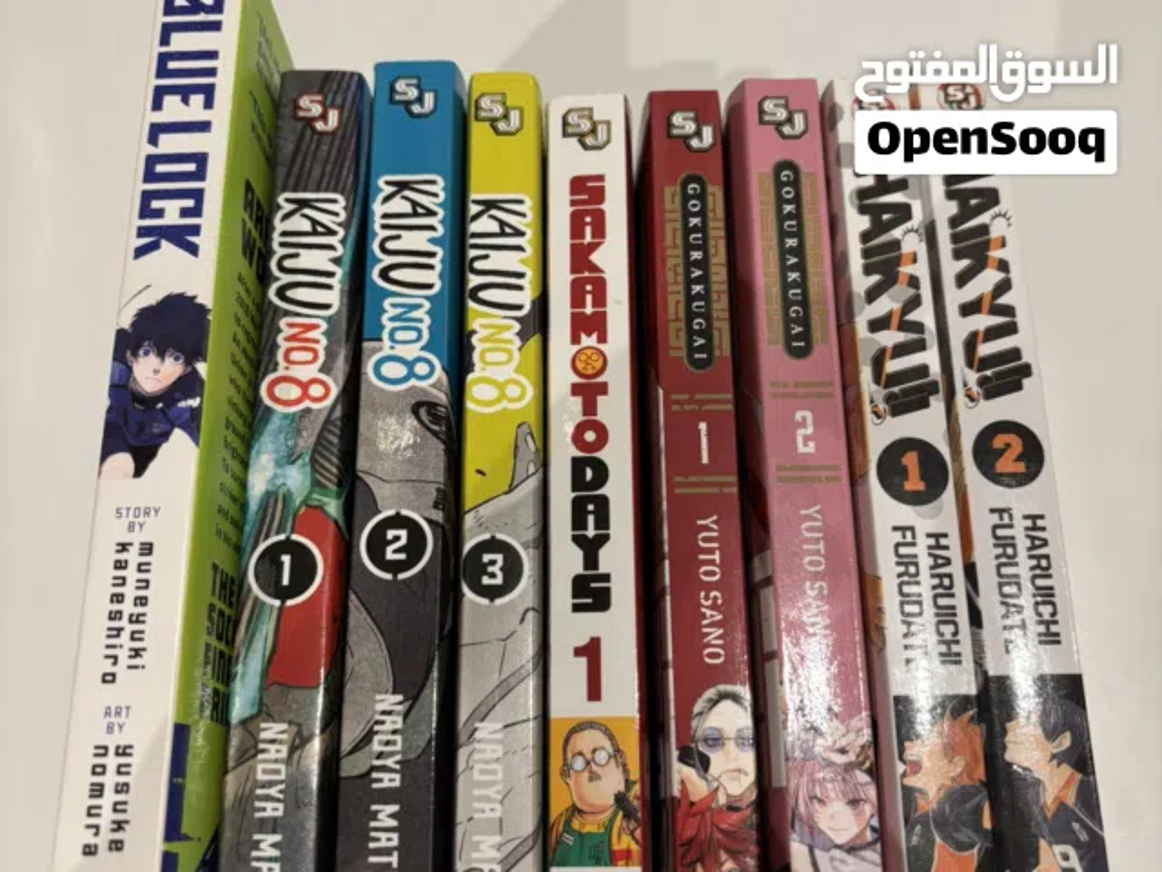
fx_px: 873
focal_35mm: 26
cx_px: 581
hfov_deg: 67.3
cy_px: 436
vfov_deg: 53.1
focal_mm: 5.96
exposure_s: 1/50
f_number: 1.6
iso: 200
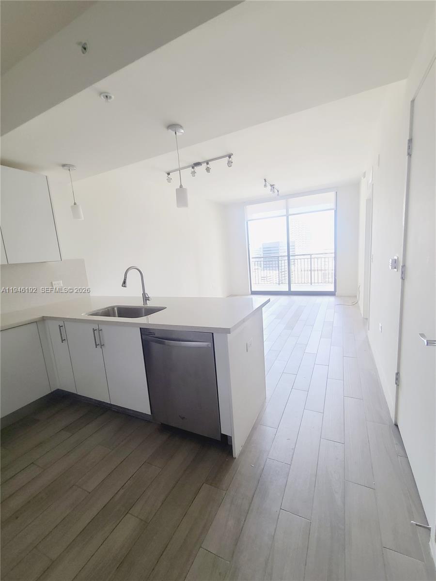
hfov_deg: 89.9
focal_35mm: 13
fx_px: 218
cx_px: 218
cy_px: 290
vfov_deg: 106.2
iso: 200
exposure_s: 1/60
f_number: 2.2
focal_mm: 2.2
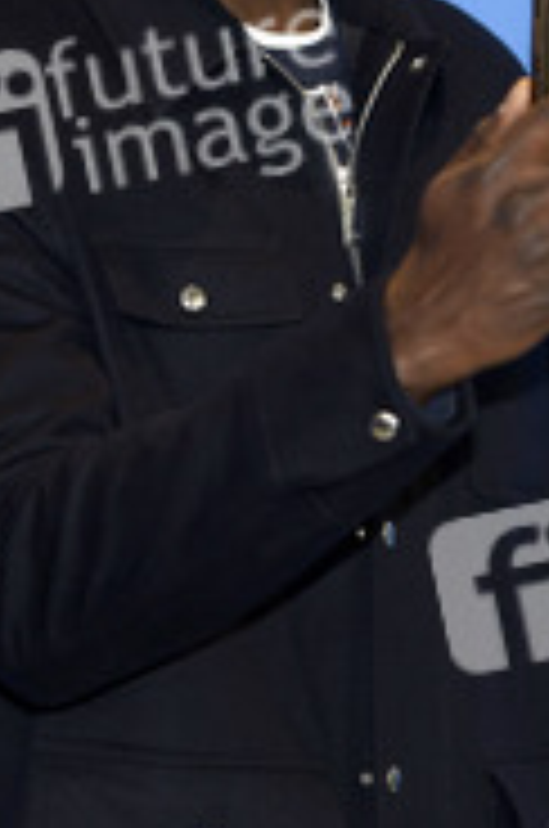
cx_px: 252
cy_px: 342
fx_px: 6245
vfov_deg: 7.6
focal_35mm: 272
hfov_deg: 5.0
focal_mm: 125
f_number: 3.5
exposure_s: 1/320
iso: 640
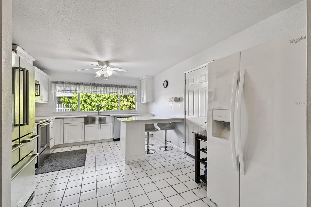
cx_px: 156
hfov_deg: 100.4
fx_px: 130
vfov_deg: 77.3
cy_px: 104
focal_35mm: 15
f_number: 7.1
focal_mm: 10
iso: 100
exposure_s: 1/25
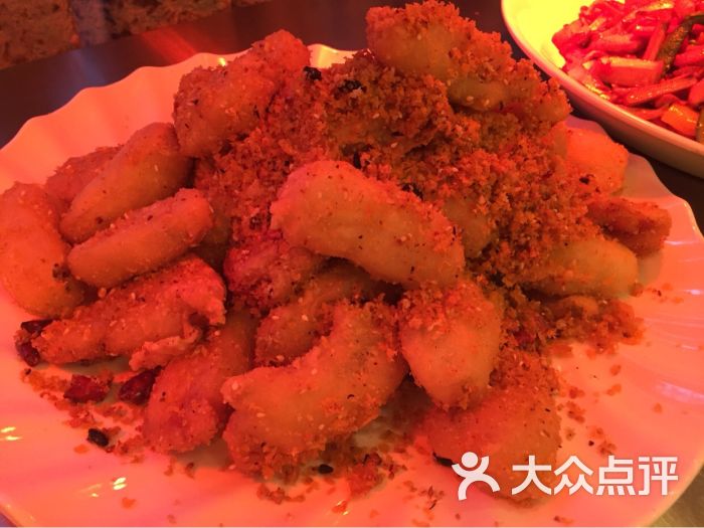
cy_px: 264
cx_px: 352
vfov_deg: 48.2
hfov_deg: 61.7
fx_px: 590
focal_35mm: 29
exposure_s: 1/33
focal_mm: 4.15
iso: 200
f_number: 2.2
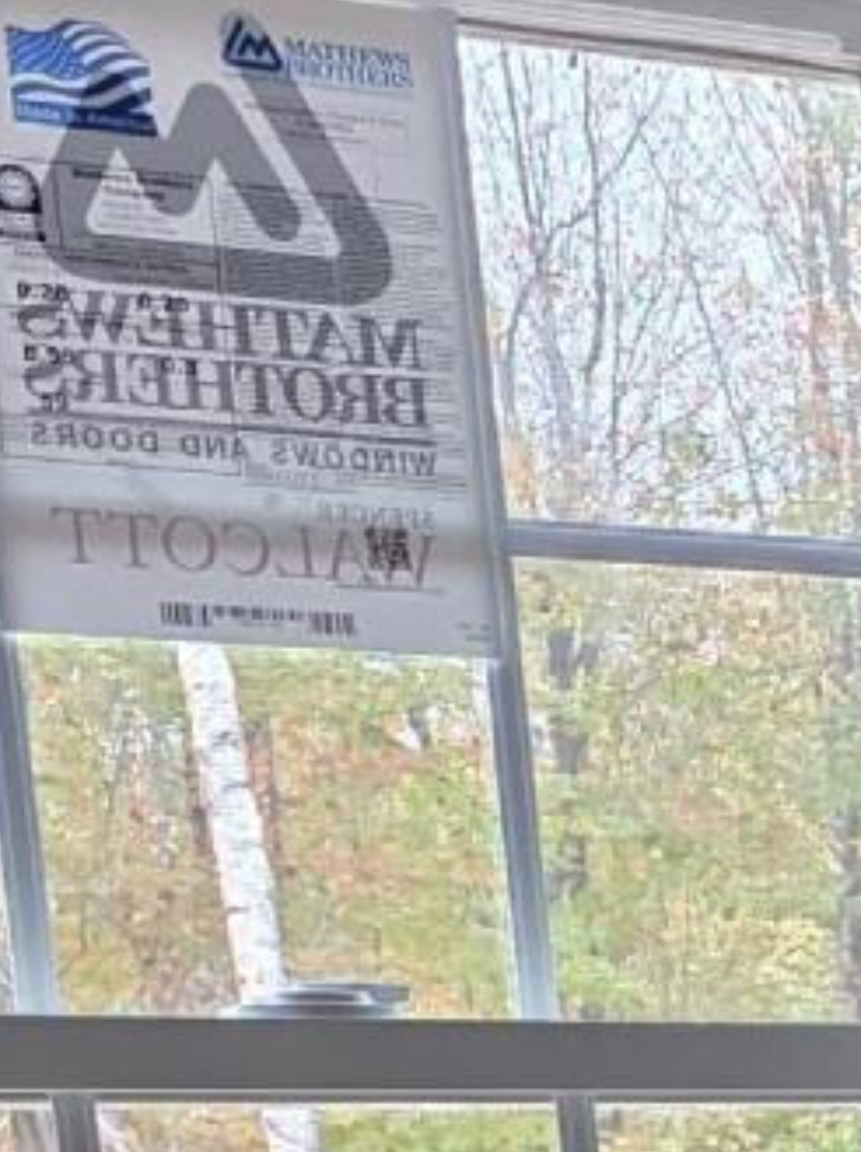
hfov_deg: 9.5
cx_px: 1970
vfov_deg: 12.8
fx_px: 4652
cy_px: 2076
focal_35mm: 140
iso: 800
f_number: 1.7
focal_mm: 6.3
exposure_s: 1/120
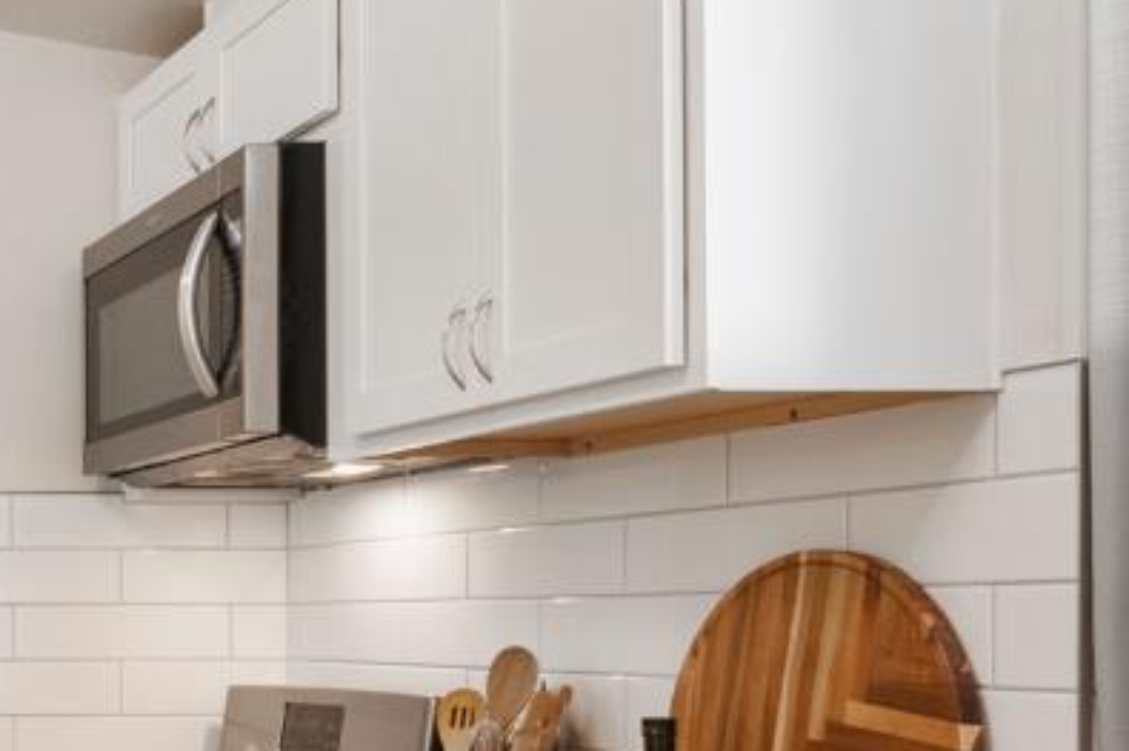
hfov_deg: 26.8
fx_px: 1787
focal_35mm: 57
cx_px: -497
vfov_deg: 23.6
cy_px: 543
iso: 320
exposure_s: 1/3
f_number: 8
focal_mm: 10
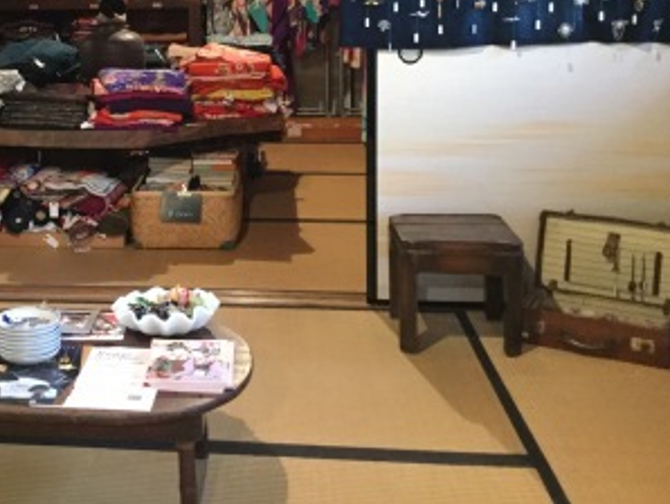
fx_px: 1007
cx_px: 128
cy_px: 84
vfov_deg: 27.4
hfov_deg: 35.5
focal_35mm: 52
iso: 250
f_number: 2.4
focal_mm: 3.3
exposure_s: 1/15
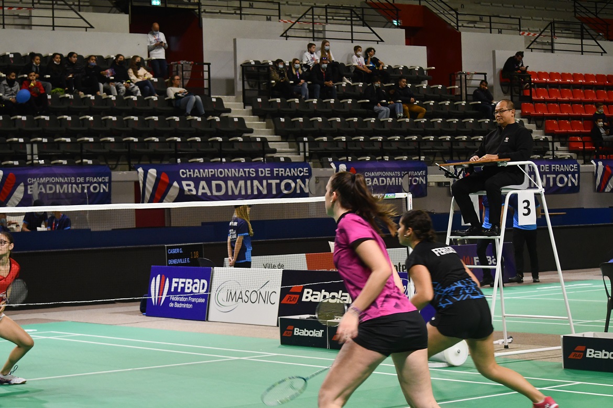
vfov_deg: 15.7
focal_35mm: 87
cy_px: 204
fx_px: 1481
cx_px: 306
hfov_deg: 23.4
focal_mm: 58
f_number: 6.3
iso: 2500
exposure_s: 1/160
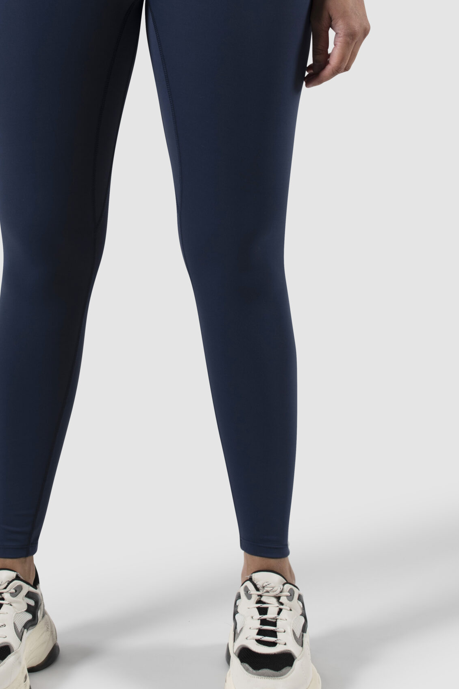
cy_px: 247
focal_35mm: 127
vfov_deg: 16.1
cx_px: 174
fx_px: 2428
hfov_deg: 10.8
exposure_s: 1/250
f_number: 9
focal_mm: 56
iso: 100
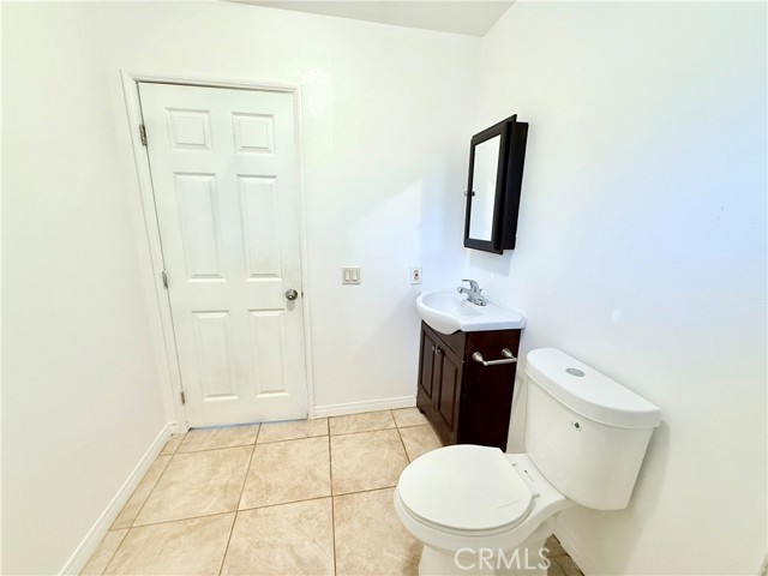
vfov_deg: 85.7
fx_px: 311
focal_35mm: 14
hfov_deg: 102.1
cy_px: 288
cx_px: 384
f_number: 2.2
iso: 400
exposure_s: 1/60
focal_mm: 2.22
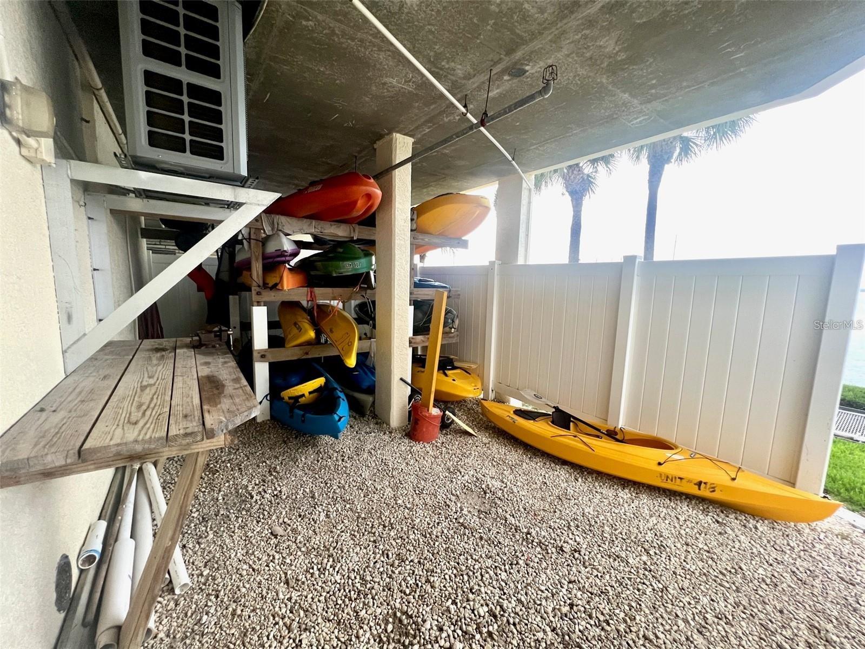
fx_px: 325
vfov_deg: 89.9
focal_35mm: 13
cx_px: 432
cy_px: 324
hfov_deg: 106.2
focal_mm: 1.57
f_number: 1.8
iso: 250
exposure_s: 1/94
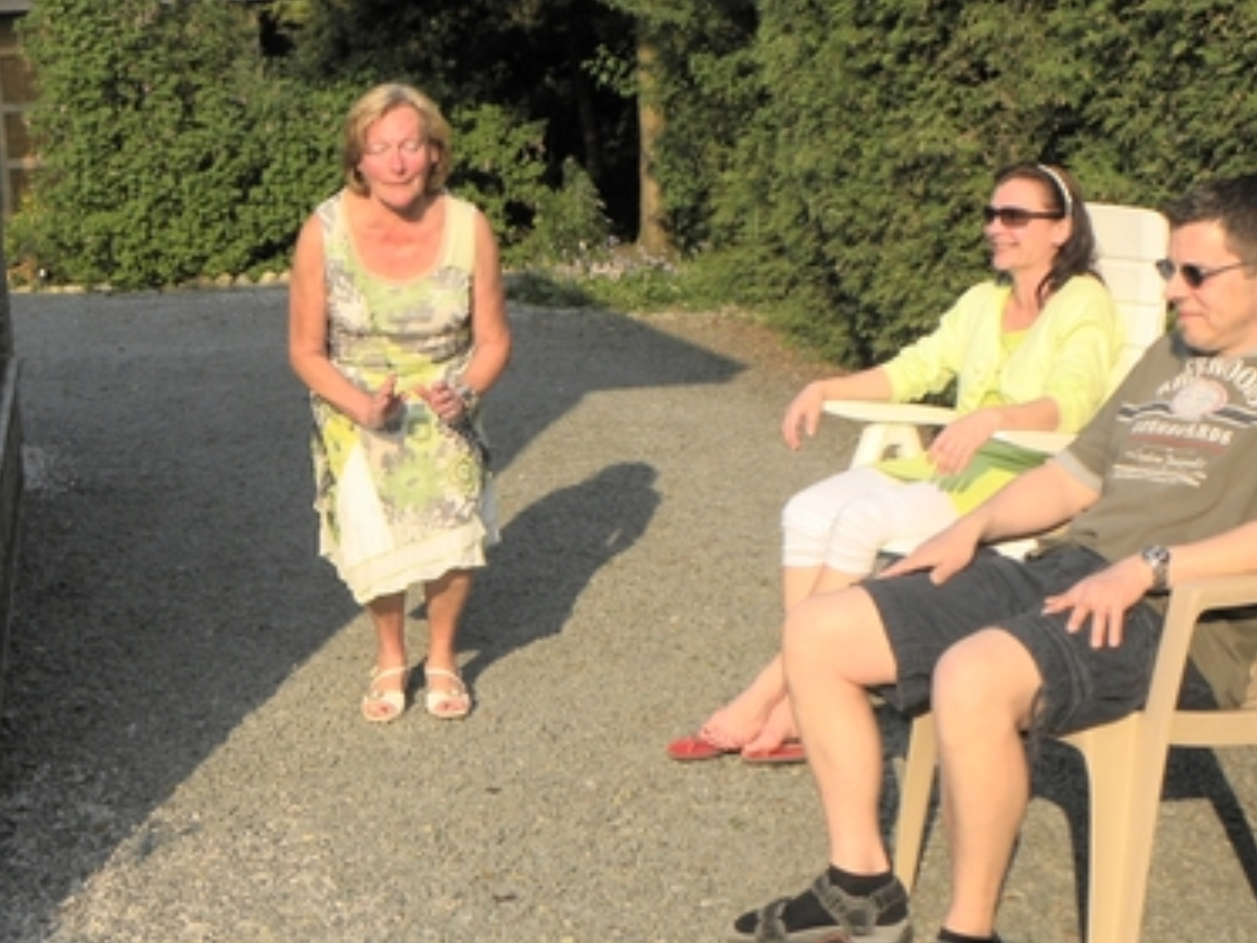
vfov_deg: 22.3
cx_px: 452
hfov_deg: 29.2
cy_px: 451
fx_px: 2397
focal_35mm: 66
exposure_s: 1/640
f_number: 3.2
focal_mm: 7.3
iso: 64
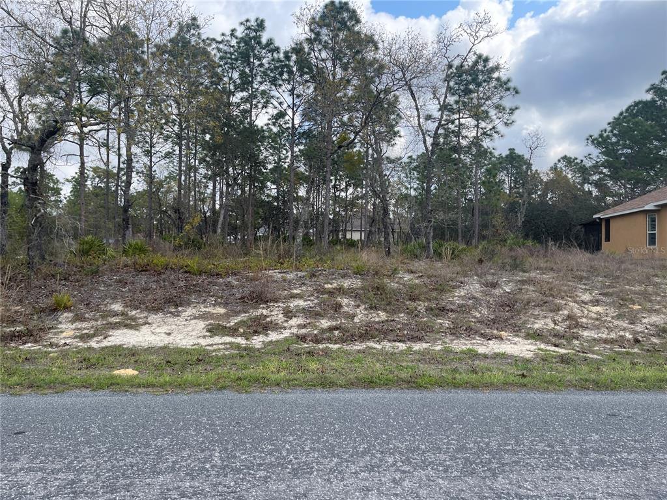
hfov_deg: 67.3
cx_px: 334
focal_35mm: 26
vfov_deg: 53.1
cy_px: 250
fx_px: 501
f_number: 1.6
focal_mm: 5.1
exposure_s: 1/1667
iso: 32
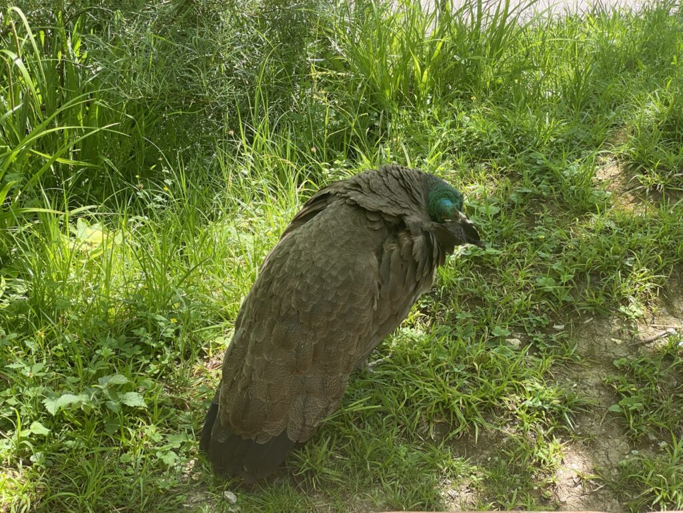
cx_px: 342
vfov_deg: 28.0
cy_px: 256
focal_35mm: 52
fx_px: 1026
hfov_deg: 36.8
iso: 20
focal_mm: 6
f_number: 2
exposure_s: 1/164
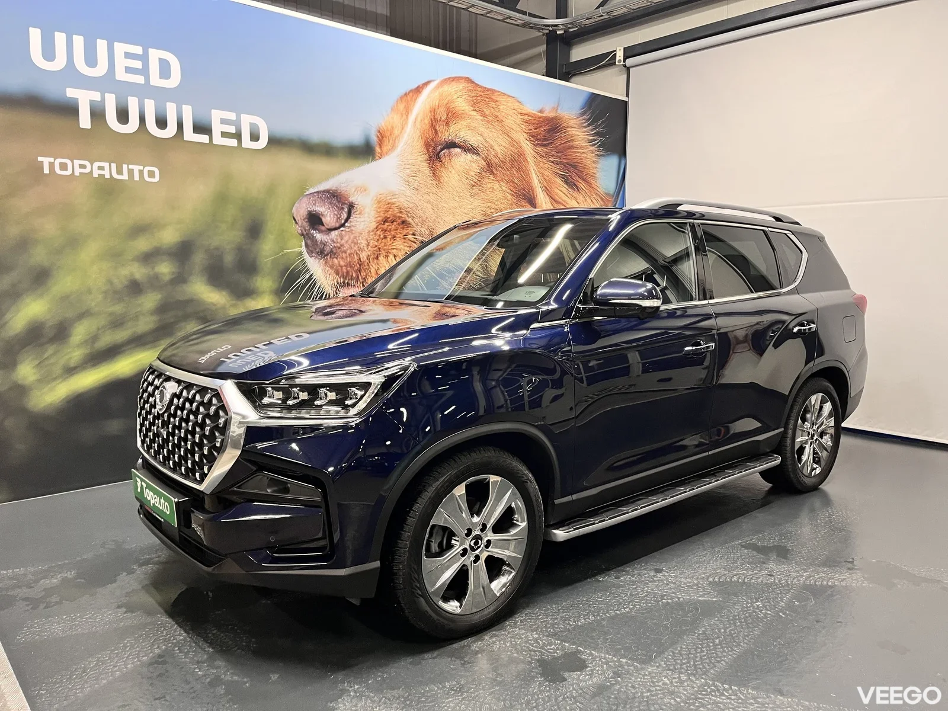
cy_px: 356
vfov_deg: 53.1
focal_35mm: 26
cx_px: 474
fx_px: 712
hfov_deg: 67.3
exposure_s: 1/50
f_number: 1.6
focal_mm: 5.1
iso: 100
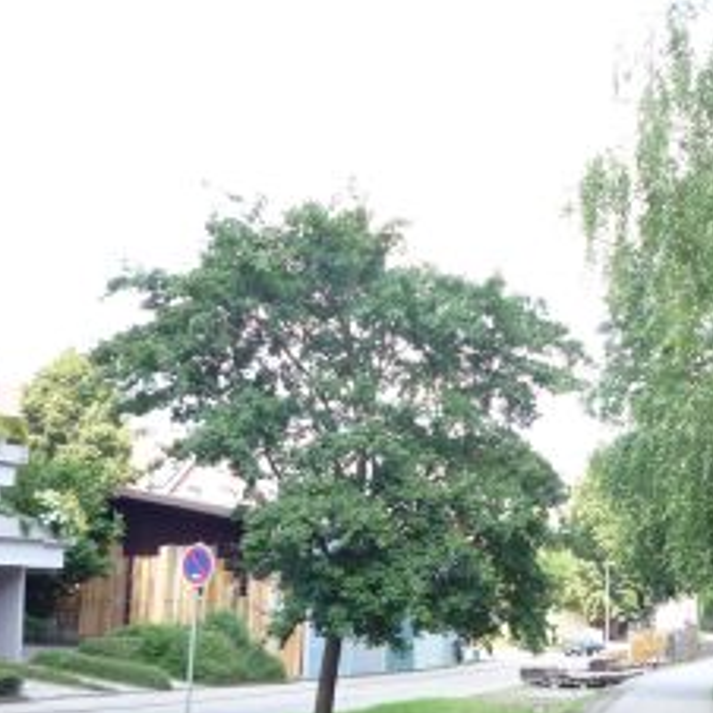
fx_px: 1398
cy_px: 410
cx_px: 584
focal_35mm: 60
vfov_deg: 28.6
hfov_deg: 27.9
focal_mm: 5.2
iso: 100
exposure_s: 1/100
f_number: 3.5
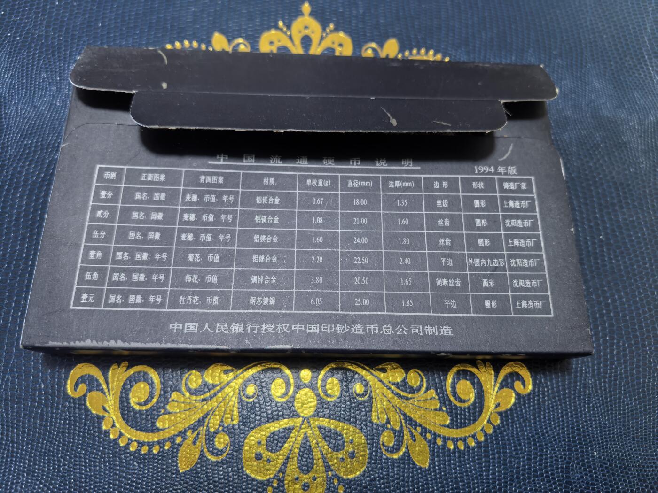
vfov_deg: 56.8
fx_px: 456
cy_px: 246
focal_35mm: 24
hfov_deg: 71.6
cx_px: 329
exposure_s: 1/50
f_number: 2
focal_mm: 5.75
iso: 320
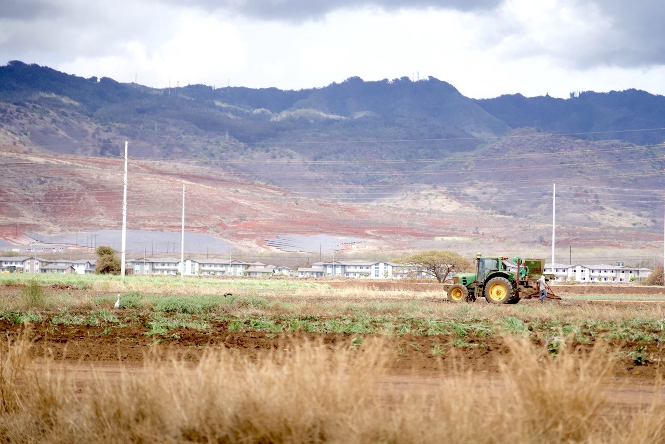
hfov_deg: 19.5
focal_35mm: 105
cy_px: 222
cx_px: 332
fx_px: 1940
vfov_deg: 13.0
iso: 2500
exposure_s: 1/8000
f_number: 4
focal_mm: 105
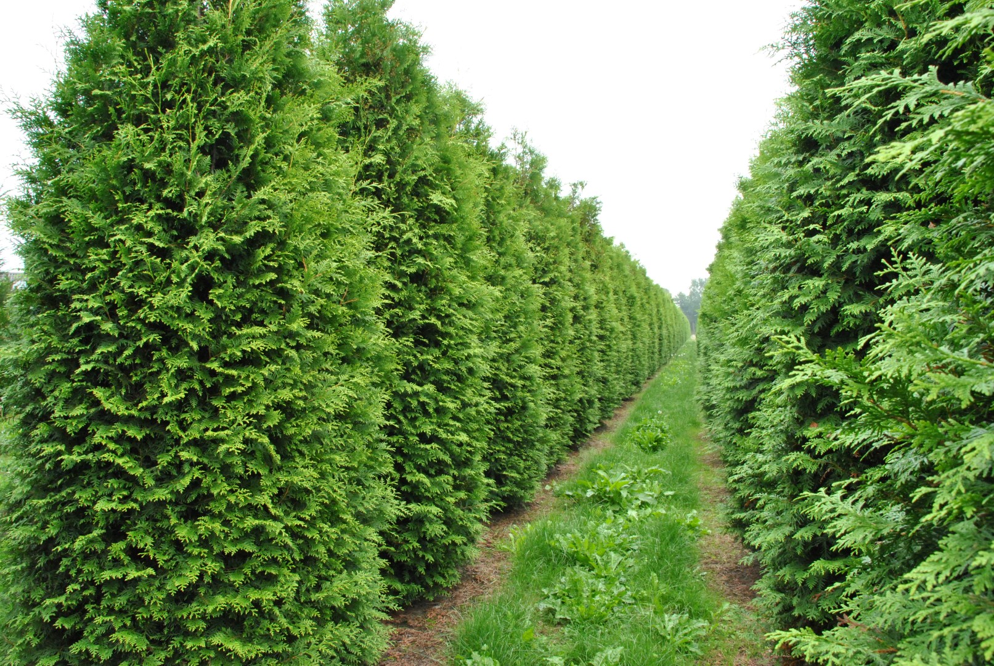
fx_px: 746
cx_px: 497
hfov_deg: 67.3
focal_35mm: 27
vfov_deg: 48.1
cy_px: 333
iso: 1000
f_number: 13
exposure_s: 1/60
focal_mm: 18
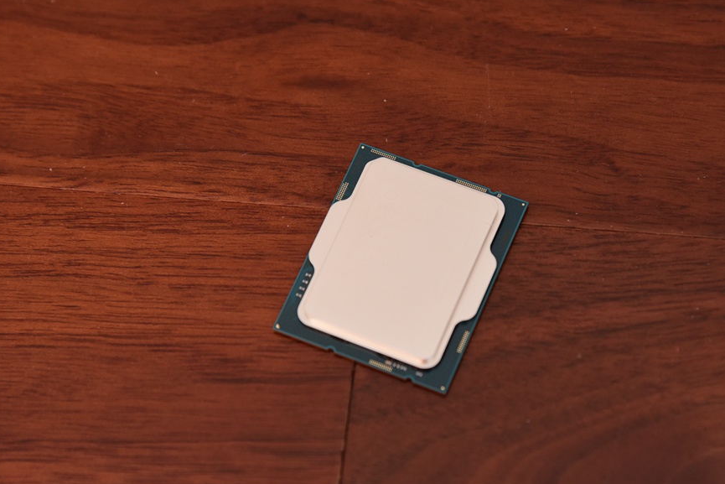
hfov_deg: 14.4
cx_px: 395
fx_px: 2860
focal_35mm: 142
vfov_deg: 9.7
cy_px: 250
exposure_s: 1/60
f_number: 5.6
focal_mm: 120
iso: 1600
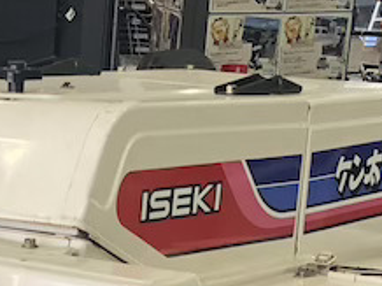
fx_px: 1885
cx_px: -220
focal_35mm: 171
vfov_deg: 8.0
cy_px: 688
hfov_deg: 11.1
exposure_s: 1/120
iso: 40
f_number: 1.8
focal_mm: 4
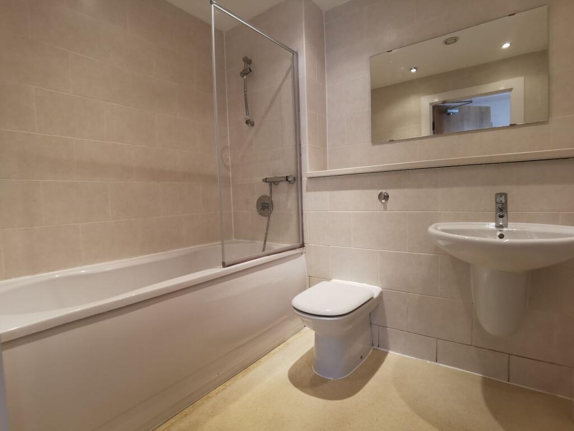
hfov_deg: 91.0
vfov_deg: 74.7
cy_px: 216
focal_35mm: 17
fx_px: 282
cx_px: 287
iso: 160
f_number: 2.2
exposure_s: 1/33.3
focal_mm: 2.26
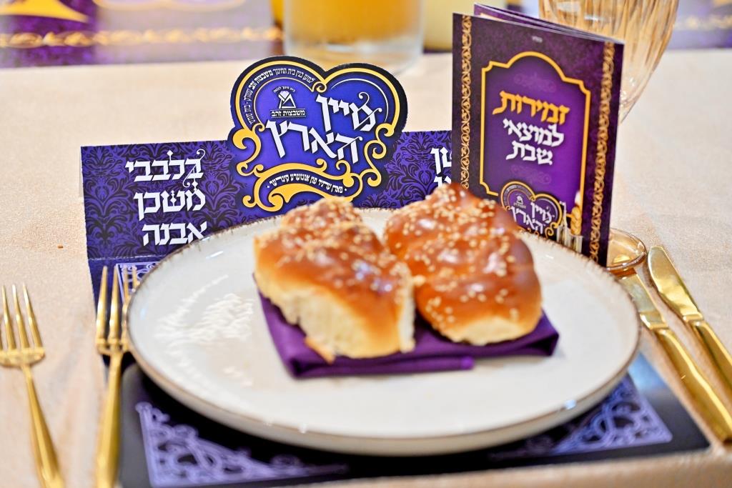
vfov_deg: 16.5
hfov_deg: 24.5
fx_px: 1688
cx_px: 366
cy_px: 244
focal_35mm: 83
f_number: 4
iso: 1000
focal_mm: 83
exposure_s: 1/250
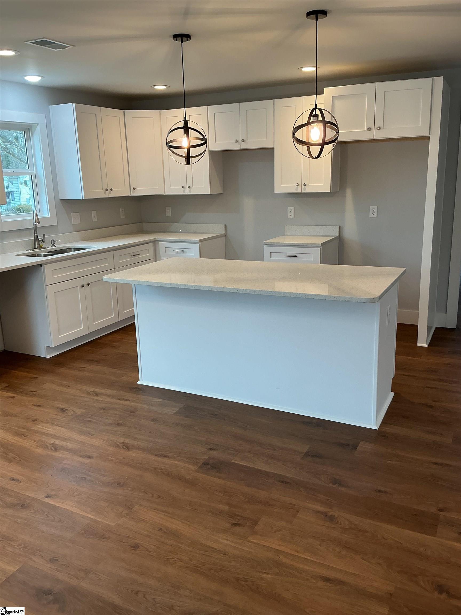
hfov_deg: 48.2
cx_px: 230
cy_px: 308
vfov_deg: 61.7
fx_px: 515
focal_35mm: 29
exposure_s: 1/100
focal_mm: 3
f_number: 1.8
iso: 64
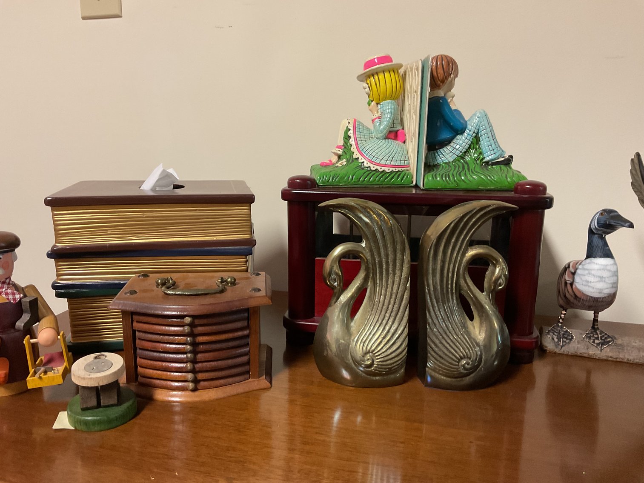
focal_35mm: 29
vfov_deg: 48.2
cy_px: 242
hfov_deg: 61.7
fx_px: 540
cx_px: 322
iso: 200
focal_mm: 3
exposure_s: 1/40
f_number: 1.8
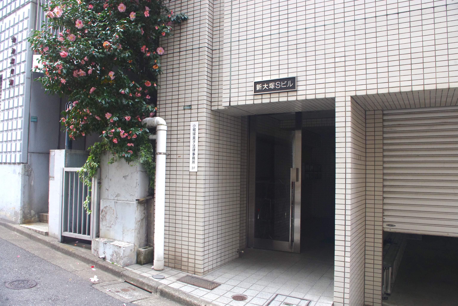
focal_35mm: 27
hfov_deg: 67.4
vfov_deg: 47.9
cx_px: 229
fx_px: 343
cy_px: 153
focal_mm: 18
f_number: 11
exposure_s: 1/60
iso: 800
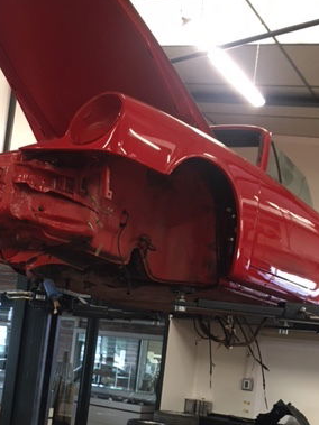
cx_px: 117
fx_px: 602
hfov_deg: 29.5
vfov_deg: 37.9
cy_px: 318
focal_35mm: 49
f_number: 2.2
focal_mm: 4.15
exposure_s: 1/33
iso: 160
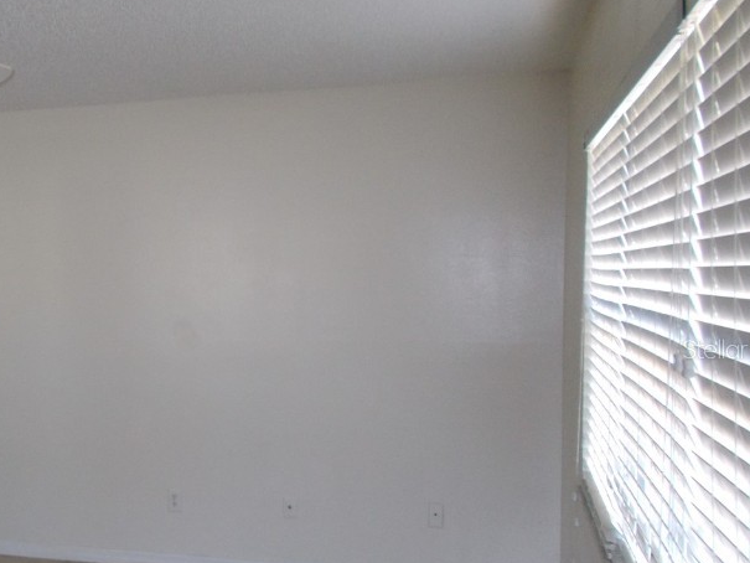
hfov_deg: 41.3
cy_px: 348
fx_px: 954
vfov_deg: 32.7
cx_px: 165
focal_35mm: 44
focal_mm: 4.6
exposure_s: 1/25
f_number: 3.2
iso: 250
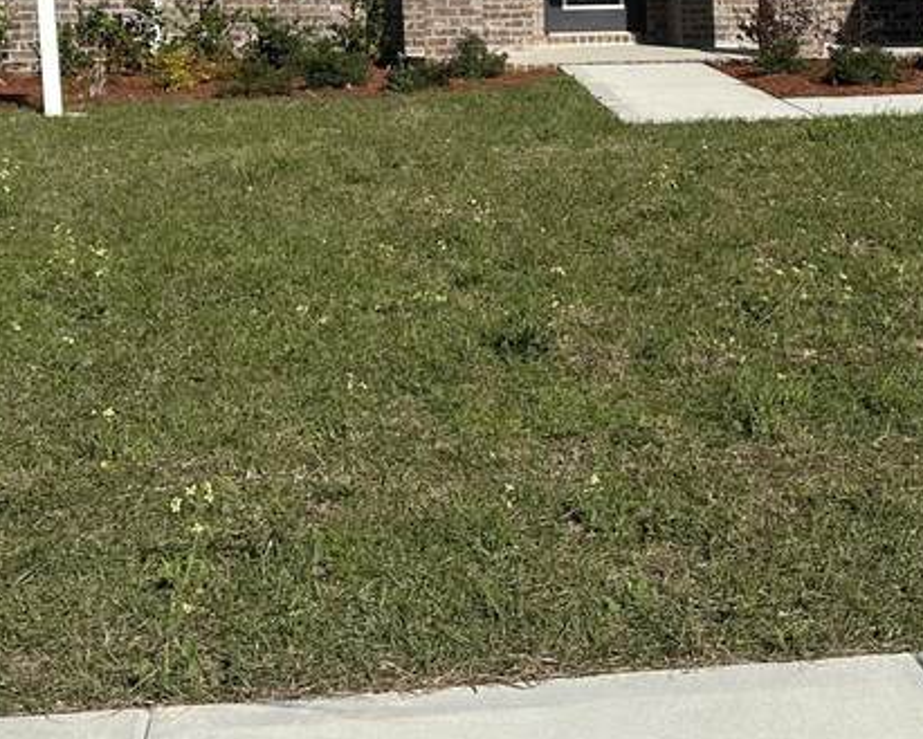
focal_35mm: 73
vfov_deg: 20.3
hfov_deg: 25.6
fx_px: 1995
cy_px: 4
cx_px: 737
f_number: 1.78
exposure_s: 1/7042
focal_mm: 6.86
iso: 80
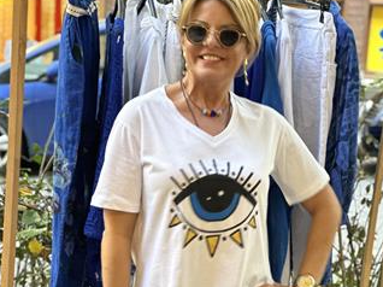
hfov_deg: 18.9
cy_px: 202
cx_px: 193
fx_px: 1150
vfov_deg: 14.2
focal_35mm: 104
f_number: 2.8
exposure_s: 1/40
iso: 250
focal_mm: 9
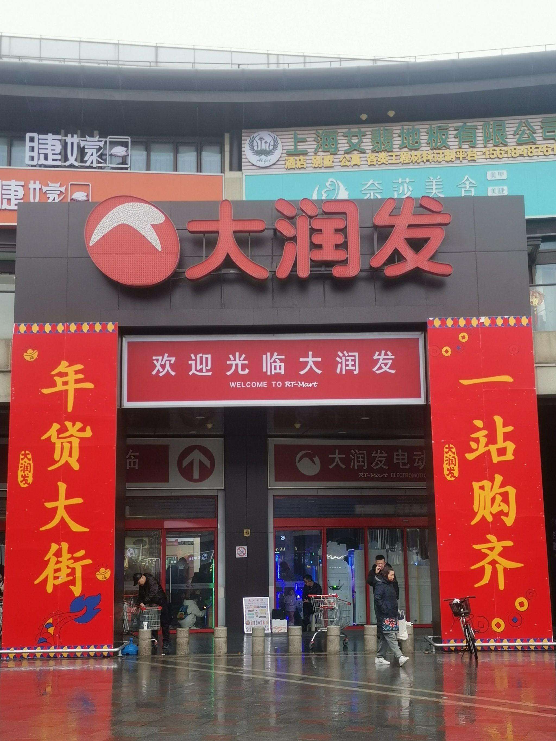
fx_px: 1028
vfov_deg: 39.7
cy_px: 370
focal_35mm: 48
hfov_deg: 30.3
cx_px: 278
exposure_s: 1/132
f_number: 4
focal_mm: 4.75
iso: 50
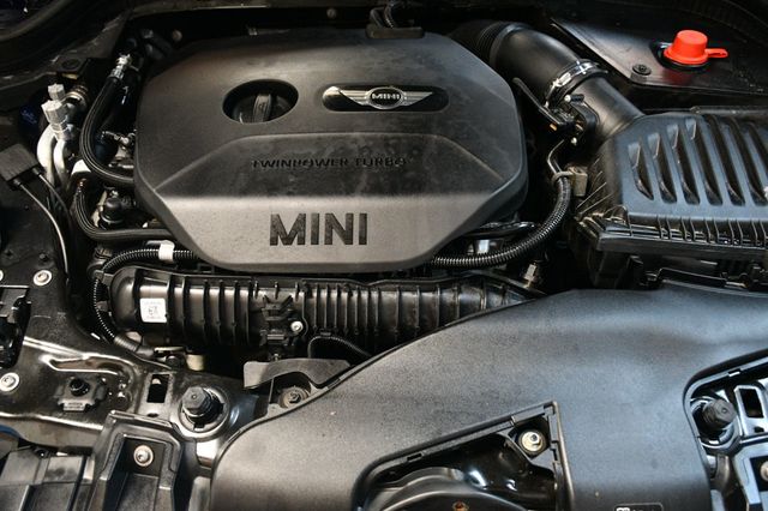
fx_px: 704
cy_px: 256
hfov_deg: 57.2
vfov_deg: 39.9
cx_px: 384
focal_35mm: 33
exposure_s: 1/60
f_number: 3.5
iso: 3600
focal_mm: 22
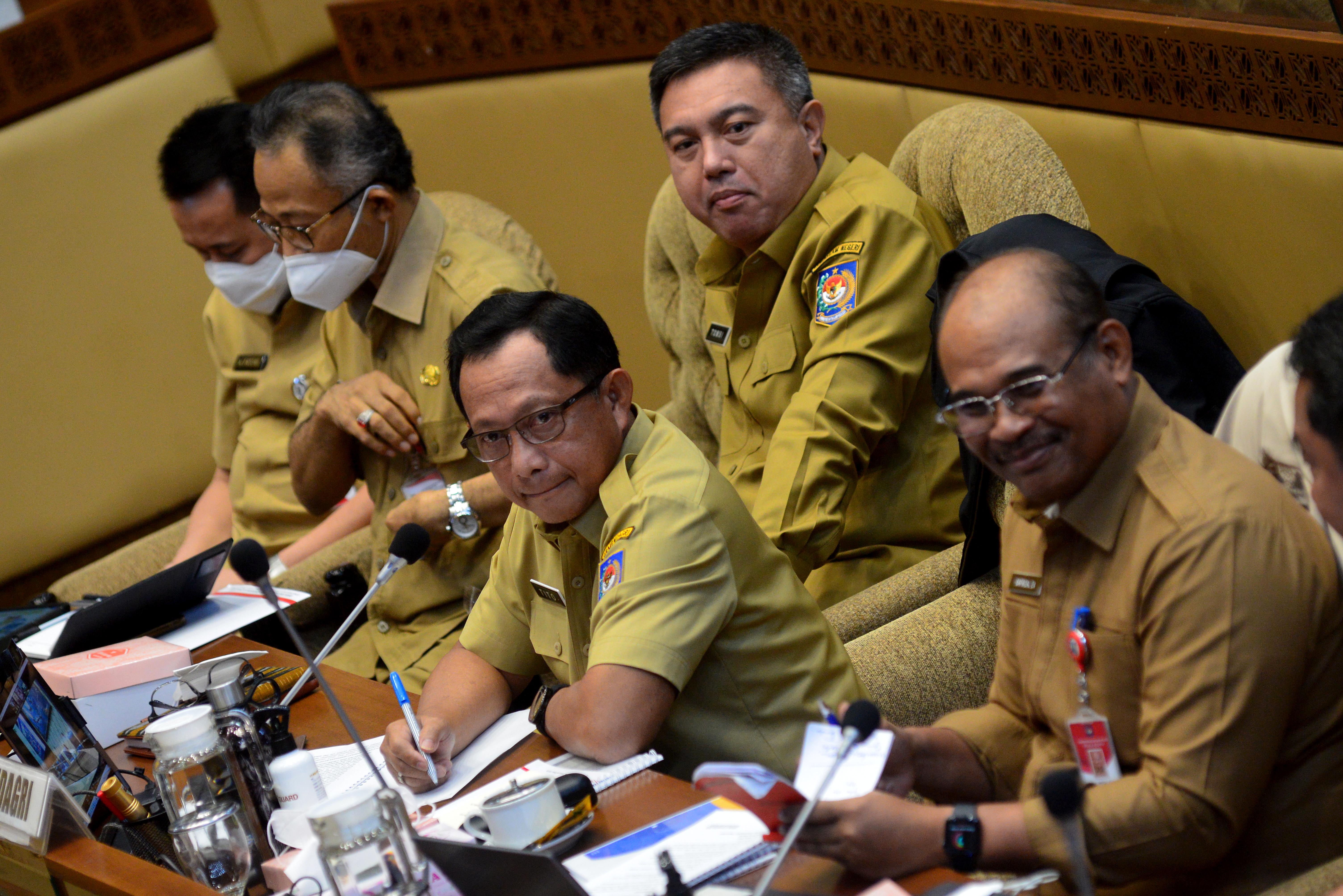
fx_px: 7464
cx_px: 672
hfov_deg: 10.3
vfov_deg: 6.9
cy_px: 448
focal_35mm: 200
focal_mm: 200
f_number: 5.6
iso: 2500
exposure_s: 1/125
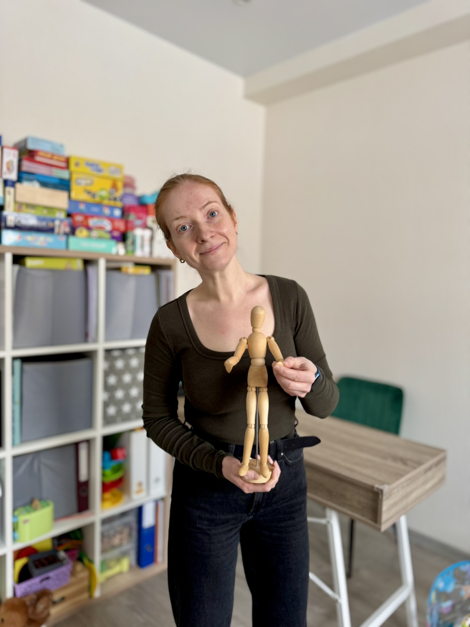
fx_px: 434
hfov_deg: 56.8
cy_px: 314
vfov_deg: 71.6
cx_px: 235
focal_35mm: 24
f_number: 1.78
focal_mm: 6.76
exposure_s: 1/121
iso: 200
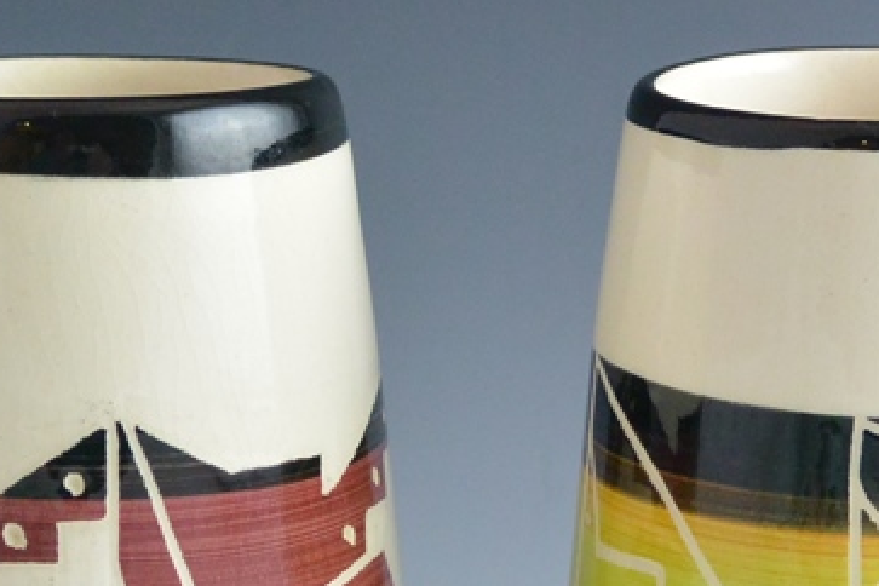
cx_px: 438
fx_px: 3027
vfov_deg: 11.0
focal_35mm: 124
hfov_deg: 16.5
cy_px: 561
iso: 800
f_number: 4.5
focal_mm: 16.9
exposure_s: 1/60
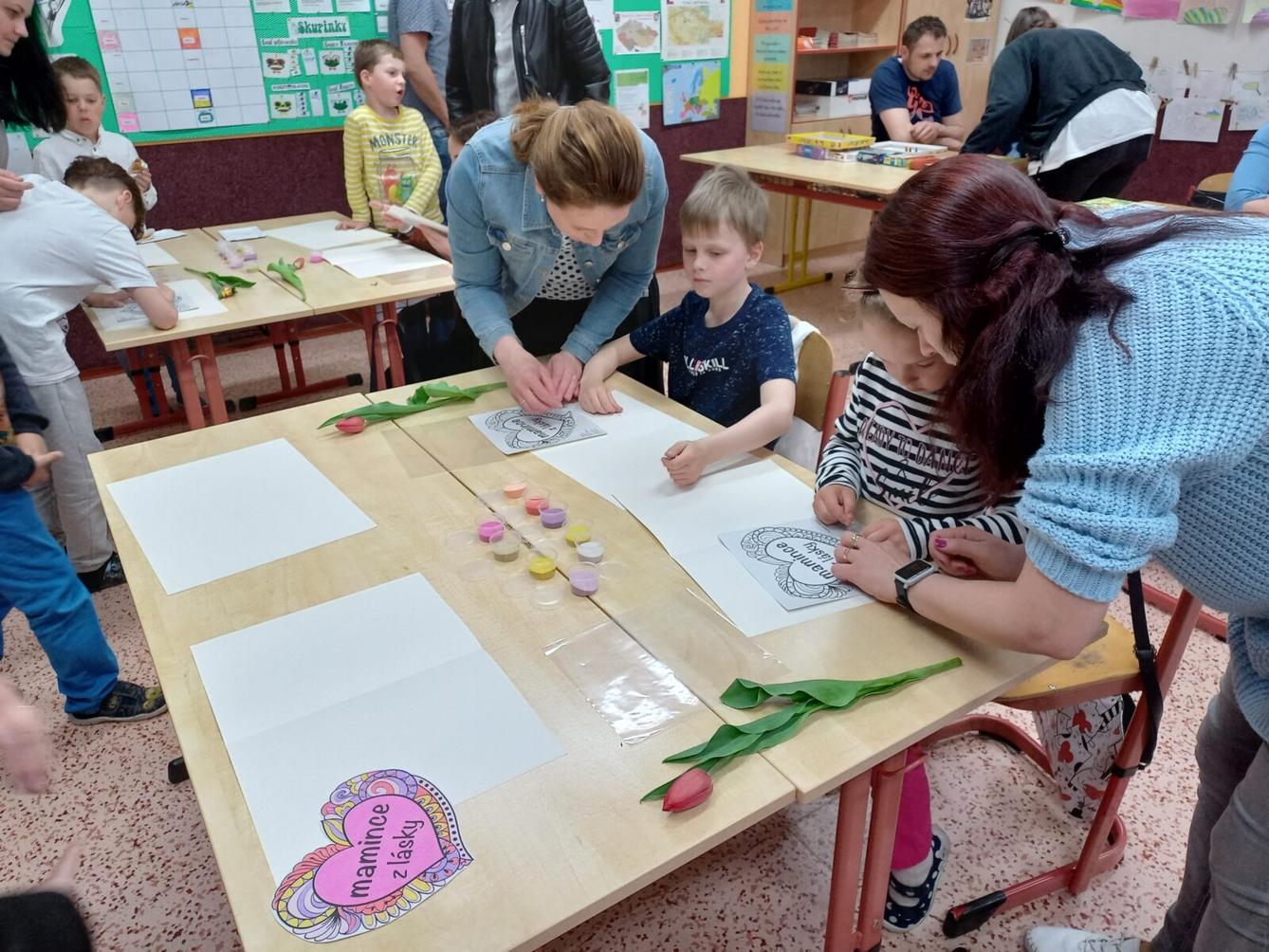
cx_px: 634
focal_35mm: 25
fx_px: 917
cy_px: 476
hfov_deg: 69.4
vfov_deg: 54.9
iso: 250
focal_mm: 4.65
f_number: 1.8
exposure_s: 1/49
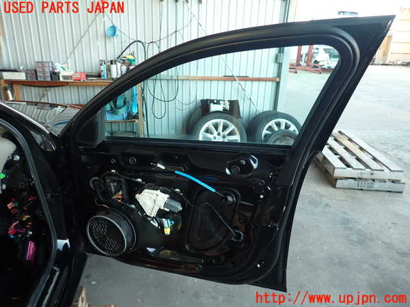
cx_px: 205
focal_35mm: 25
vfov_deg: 54.9
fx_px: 296
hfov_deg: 69.4
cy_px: 154
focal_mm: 4.5
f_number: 2
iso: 160
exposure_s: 1/60
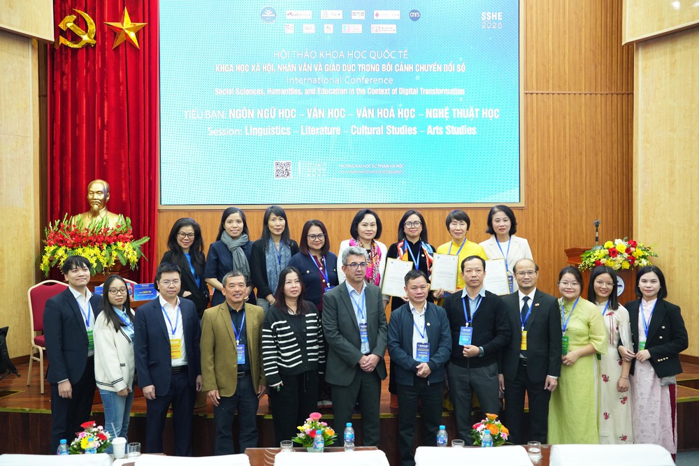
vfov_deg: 37.9
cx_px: 350
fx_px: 680
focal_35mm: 35
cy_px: 233
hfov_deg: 54.4
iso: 1600
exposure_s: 1/160
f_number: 3.2
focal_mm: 35
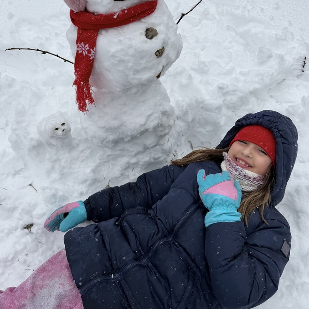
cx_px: 131
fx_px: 333
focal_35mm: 33
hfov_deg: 49.6
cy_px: 115
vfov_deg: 49.2
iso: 80
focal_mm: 6.76
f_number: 1.78
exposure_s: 1/3145
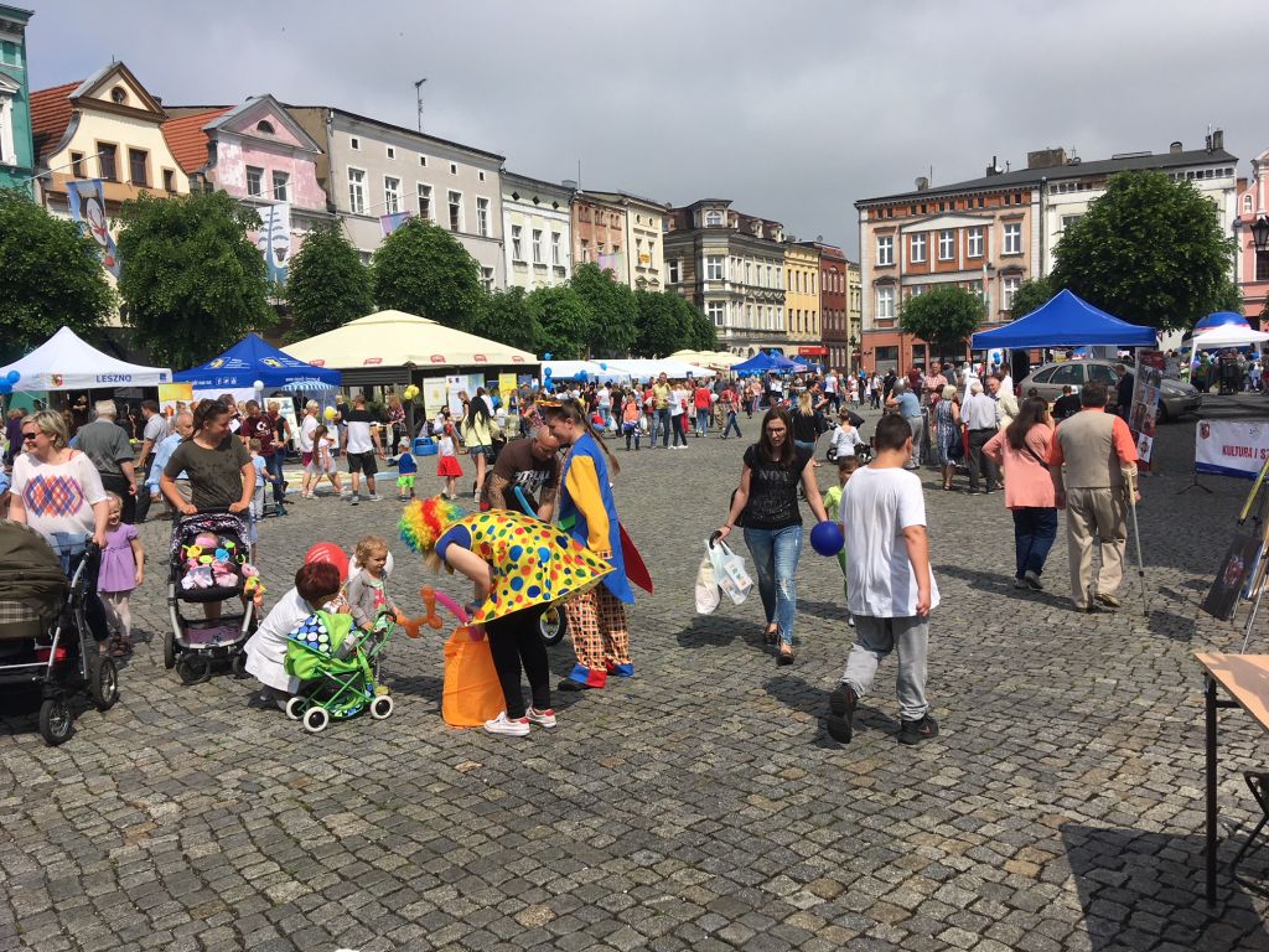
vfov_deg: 48.2
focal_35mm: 29
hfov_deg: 61.7
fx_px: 1063
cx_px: 634
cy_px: 476
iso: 25
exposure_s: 1/2747
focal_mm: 4.15
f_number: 2.2
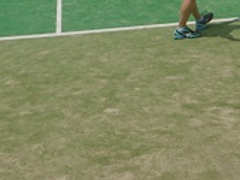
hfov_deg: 21.0
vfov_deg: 15.5
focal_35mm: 91
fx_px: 631
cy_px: -55
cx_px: 222
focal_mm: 5.8
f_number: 3.5
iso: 100
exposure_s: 1/250
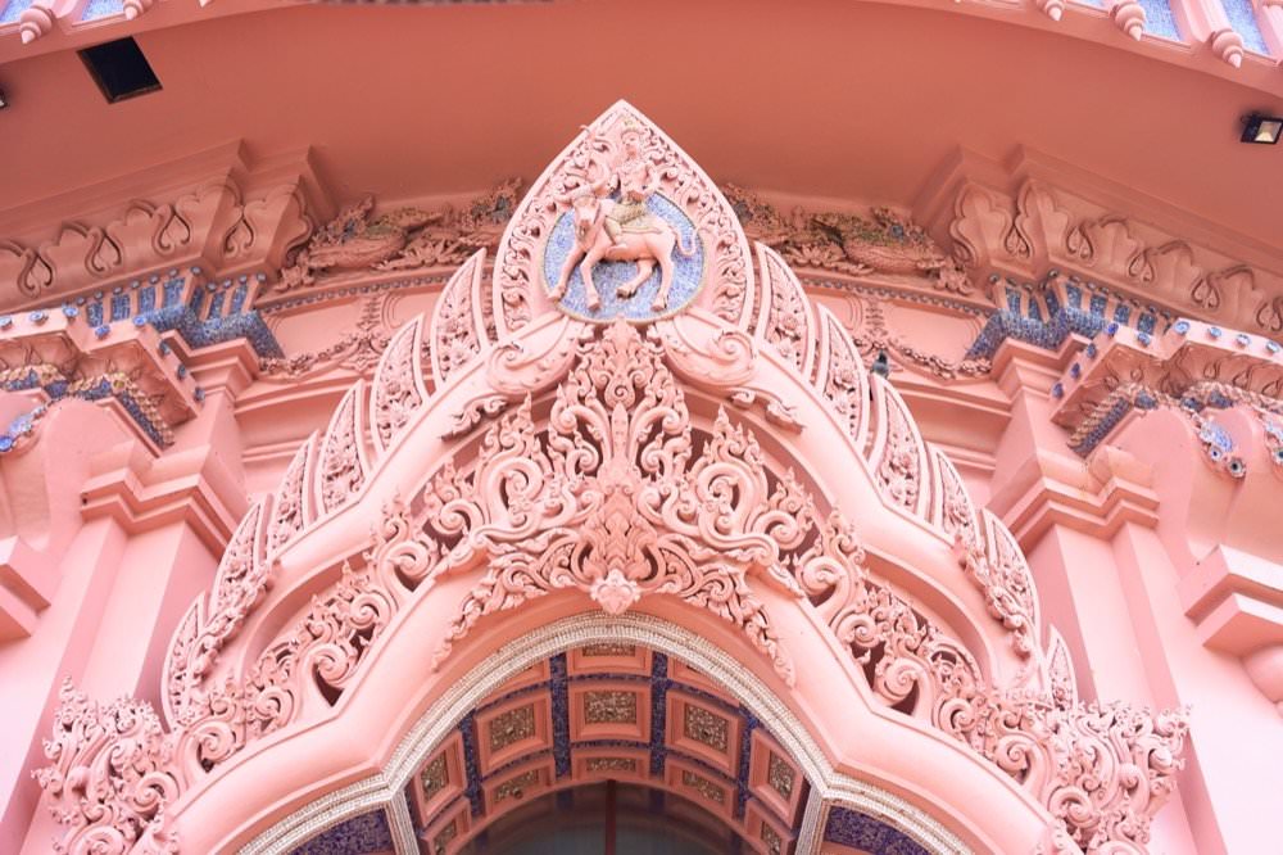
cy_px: 428
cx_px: 642
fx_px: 1724
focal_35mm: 48
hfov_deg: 40.8
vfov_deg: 27.8
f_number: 5
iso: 100
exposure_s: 1/160
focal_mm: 48.4
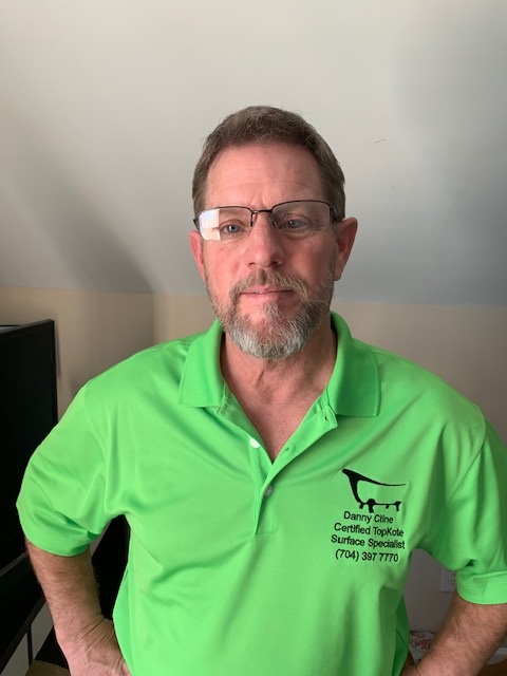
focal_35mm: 26
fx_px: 508
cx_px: 254
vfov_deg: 67.3
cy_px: 338
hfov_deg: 53.1
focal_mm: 4.25
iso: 100
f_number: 1.8
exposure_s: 1/60
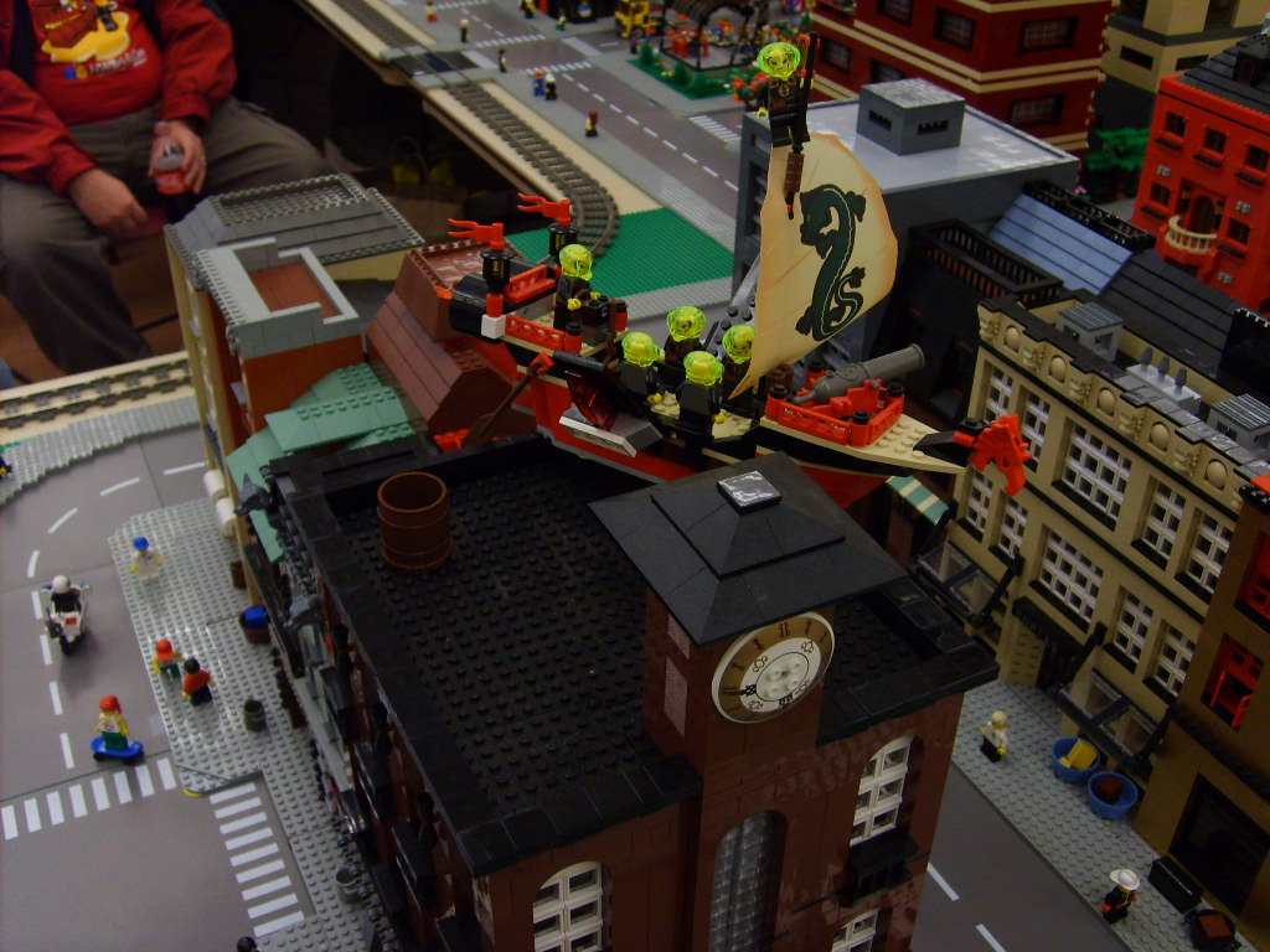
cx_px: 635
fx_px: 1284
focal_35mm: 35
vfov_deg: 40.7
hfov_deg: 52.6
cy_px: 476
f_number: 2.8
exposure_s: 1/30
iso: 100
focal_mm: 5.8
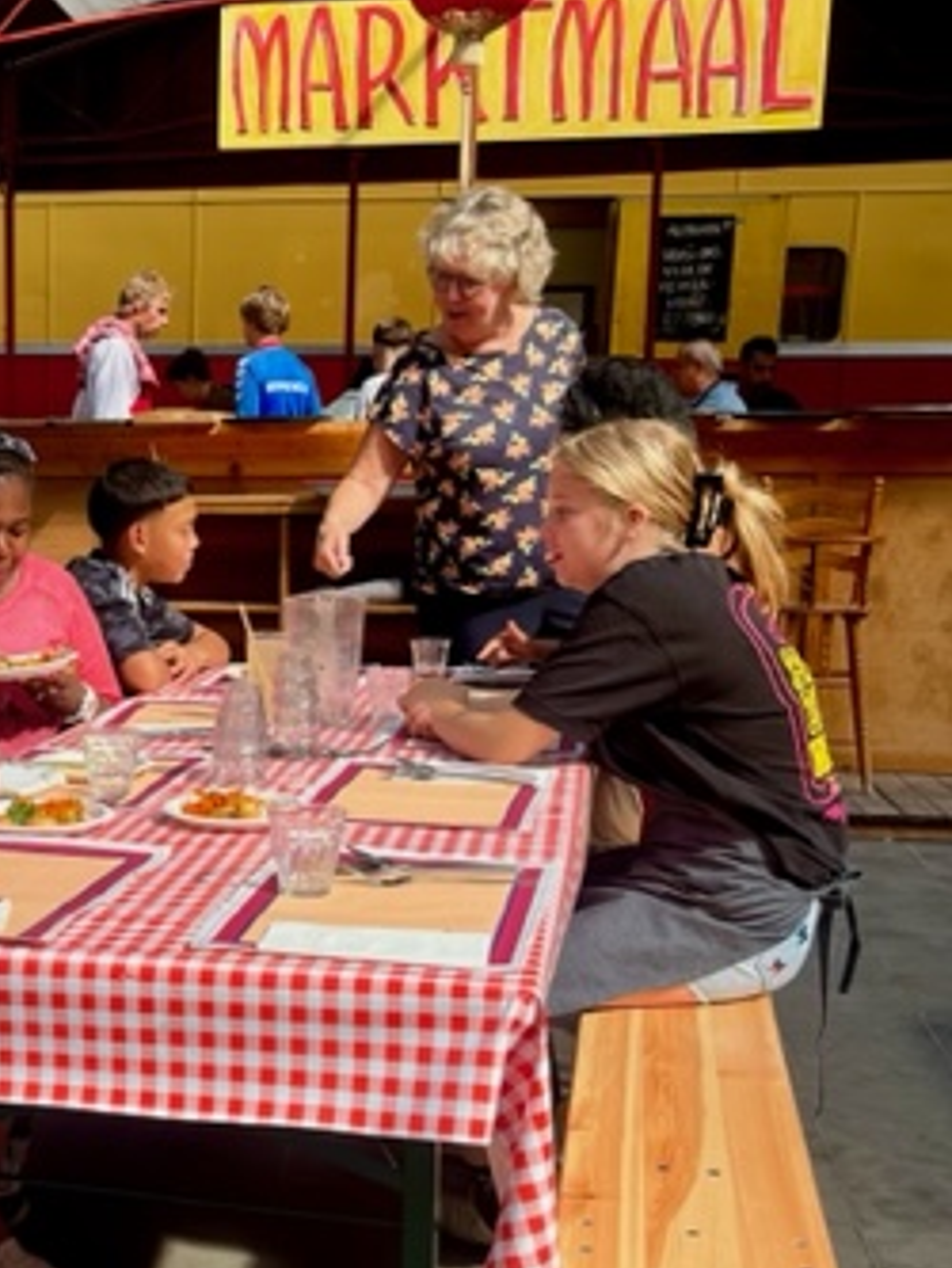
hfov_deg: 28.1
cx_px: 107
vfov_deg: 38.0
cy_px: 781
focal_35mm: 50
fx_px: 1832
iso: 50
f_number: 1.6
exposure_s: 1/608
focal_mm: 5.1
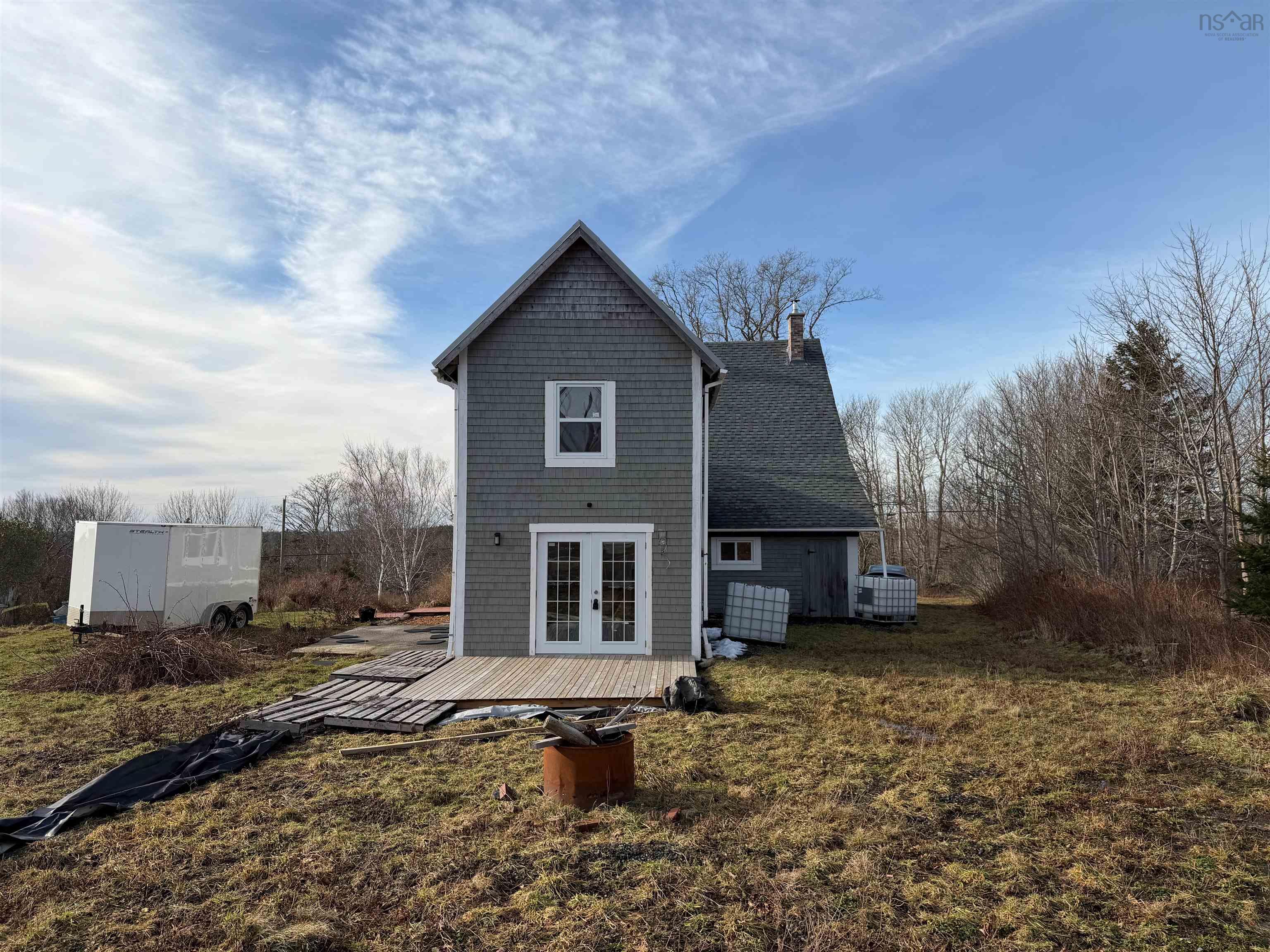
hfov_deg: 71.6
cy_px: 476
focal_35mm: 24
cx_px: 635
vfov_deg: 56.8
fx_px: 881
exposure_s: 1/3759
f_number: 1.78
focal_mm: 6.76
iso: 80
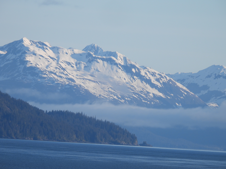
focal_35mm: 600
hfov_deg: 3.3
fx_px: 3917
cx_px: 113
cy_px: 84
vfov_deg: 2.5
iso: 100
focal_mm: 107
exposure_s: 1/500
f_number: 5
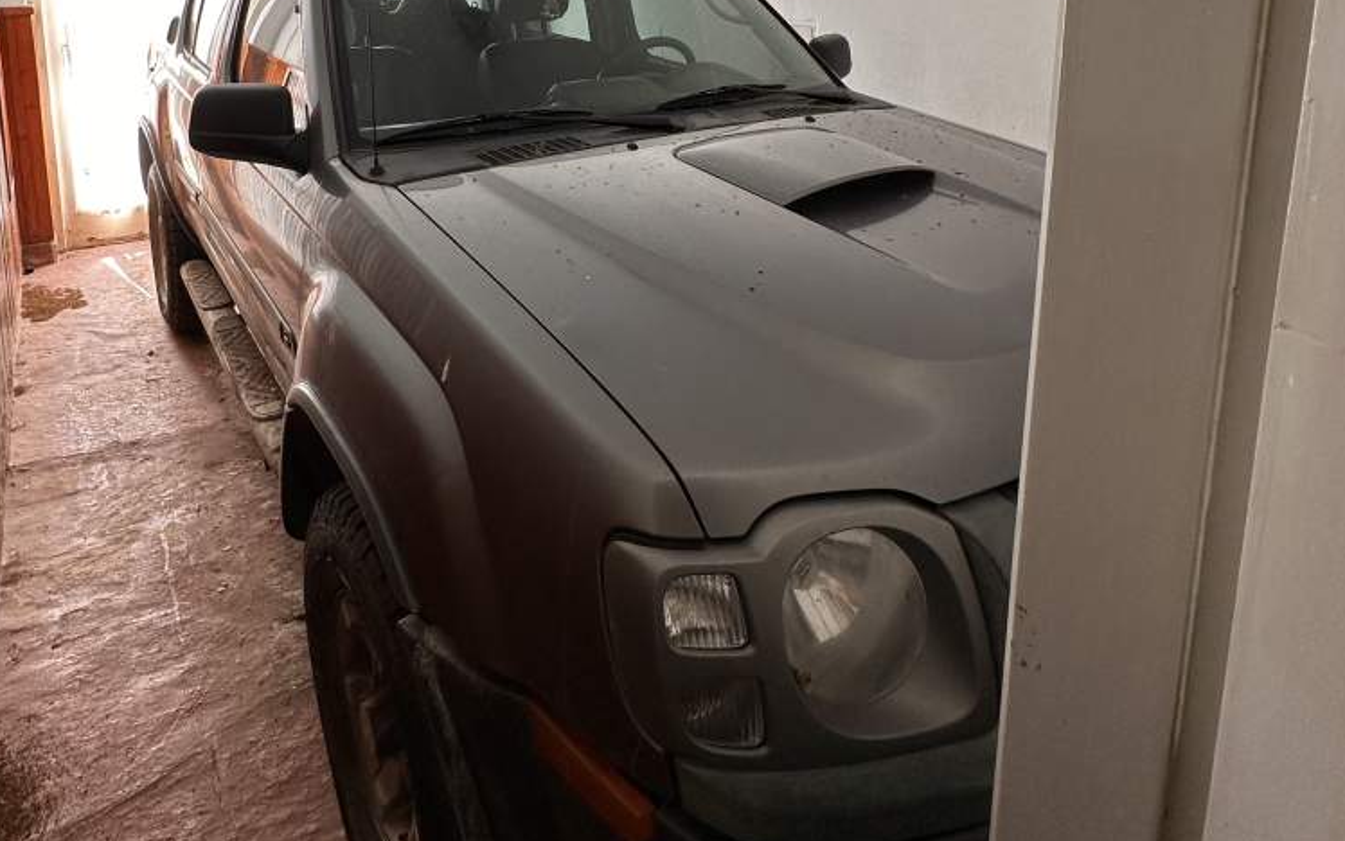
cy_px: 81
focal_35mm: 24
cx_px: 591
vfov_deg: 46.1
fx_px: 880
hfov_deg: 74.5
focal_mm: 2.22
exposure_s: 1/99
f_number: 2.2
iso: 125
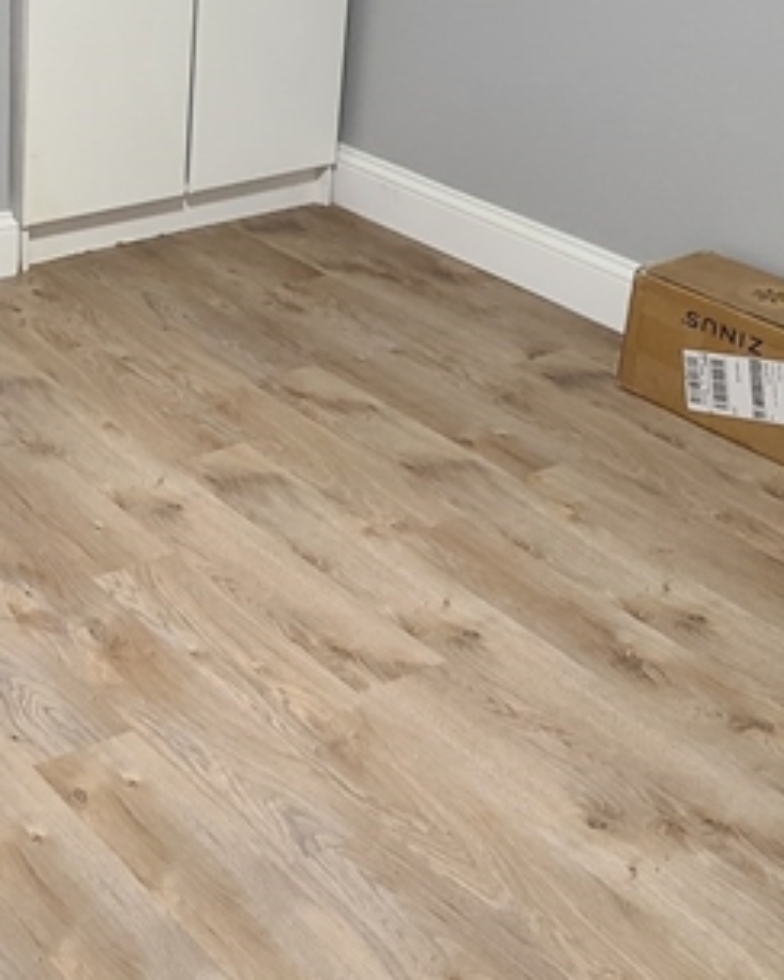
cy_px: 141
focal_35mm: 64
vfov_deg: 28.7
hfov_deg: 22.2
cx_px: -132
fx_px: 1856
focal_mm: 5.4
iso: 320
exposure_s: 1/39
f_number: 1.8
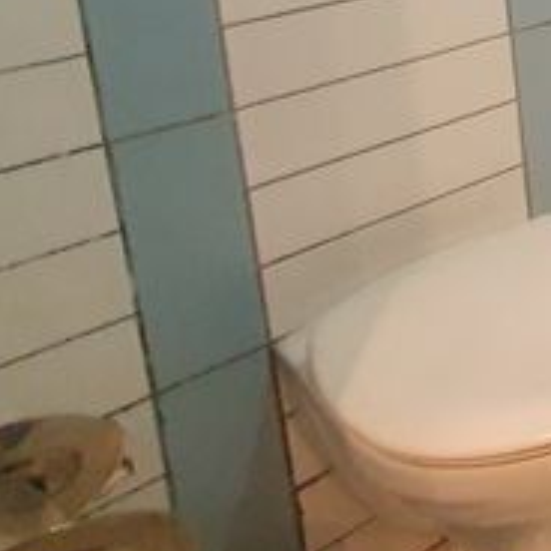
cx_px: 1144
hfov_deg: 18.4
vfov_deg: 28.6
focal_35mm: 50
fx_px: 900
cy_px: -141
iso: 800
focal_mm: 1.8
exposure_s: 1/33
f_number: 2.2
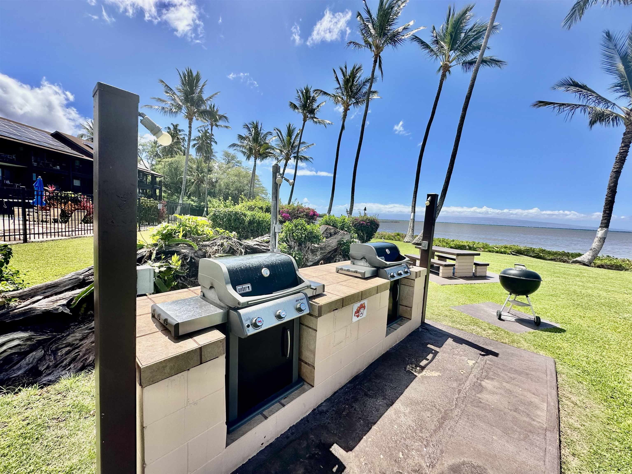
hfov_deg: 102.1
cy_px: 237
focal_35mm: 14
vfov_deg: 85.7
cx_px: 316
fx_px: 256
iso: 50
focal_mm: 2.22
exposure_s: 1/1742
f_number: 2.2
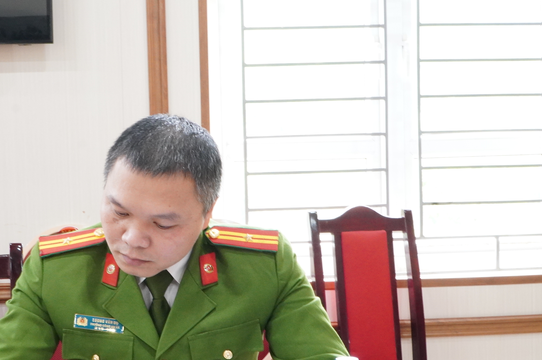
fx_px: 933
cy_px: 208
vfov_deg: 21.9
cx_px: 124
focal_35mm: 62
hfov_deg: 31.7
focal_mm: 26
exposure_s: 1/4
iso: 2500
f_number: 18
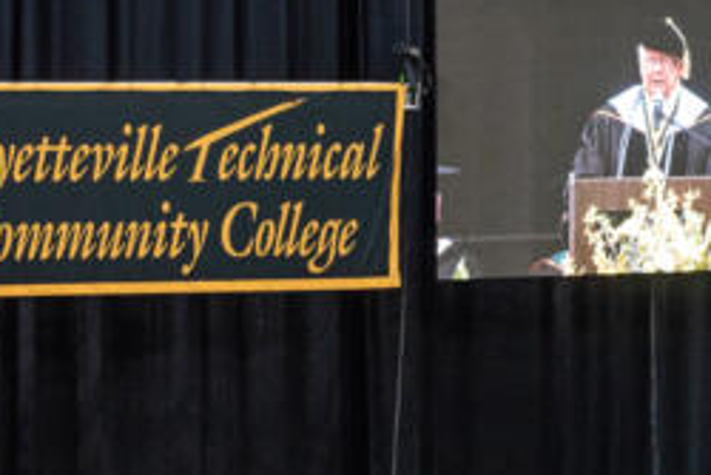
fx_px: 5335
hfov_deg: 7.6
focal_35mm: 270
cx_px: 421
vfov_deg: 5.1
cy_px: 465
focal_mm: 90
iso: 1000
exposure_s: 1/125
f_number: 8
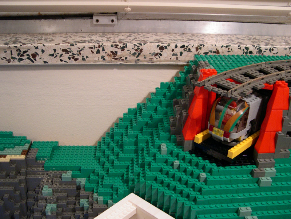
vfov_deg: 37.7
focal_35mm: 38
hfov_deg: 49.0
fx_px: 319
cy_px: 110
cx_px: 146
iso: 400
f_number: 2.8
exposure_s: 1/21.6
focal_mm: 8
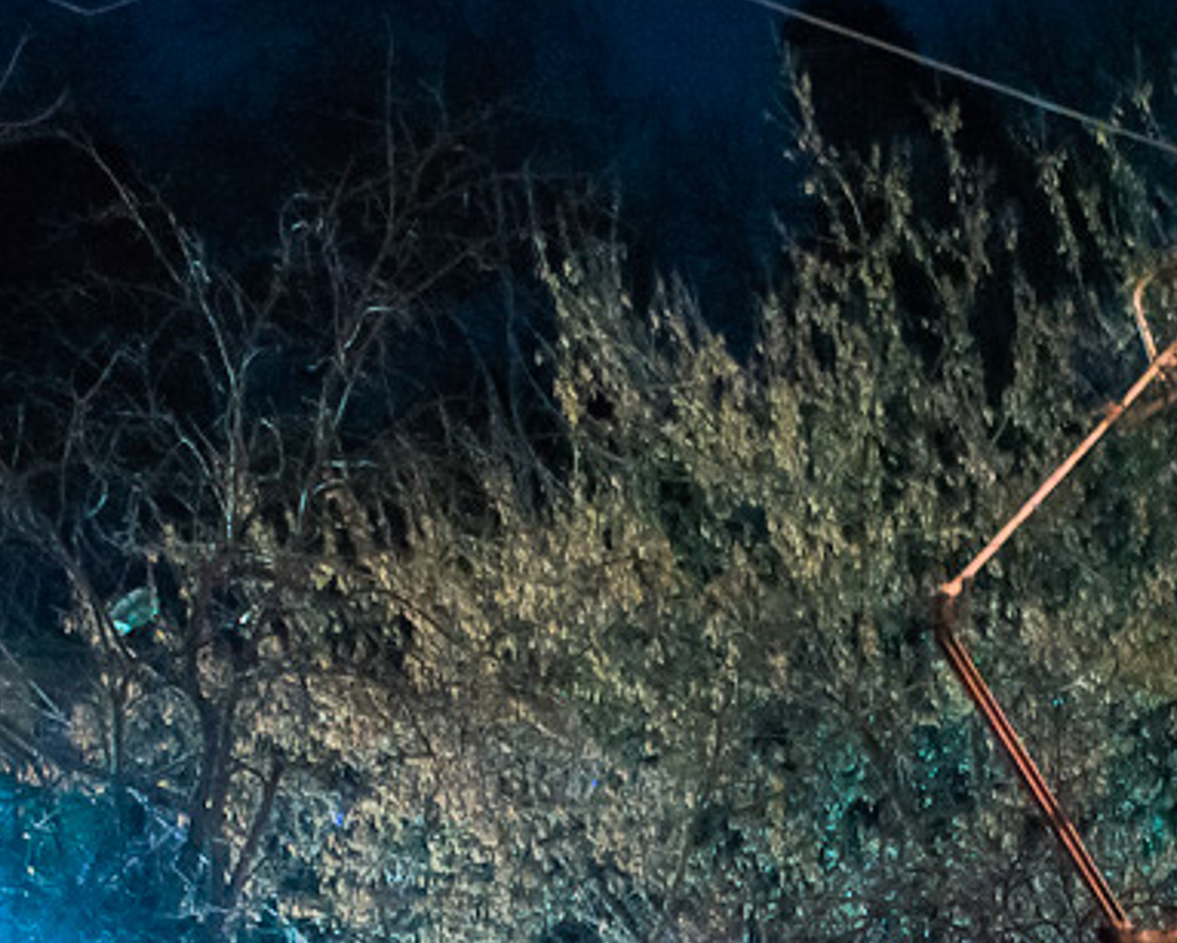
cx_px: 1331
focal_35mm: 141
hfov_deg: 13.4
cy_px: 1103
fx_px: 4915
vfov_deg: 10.8
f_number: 4
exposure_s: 1/4
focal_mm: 32
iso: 400
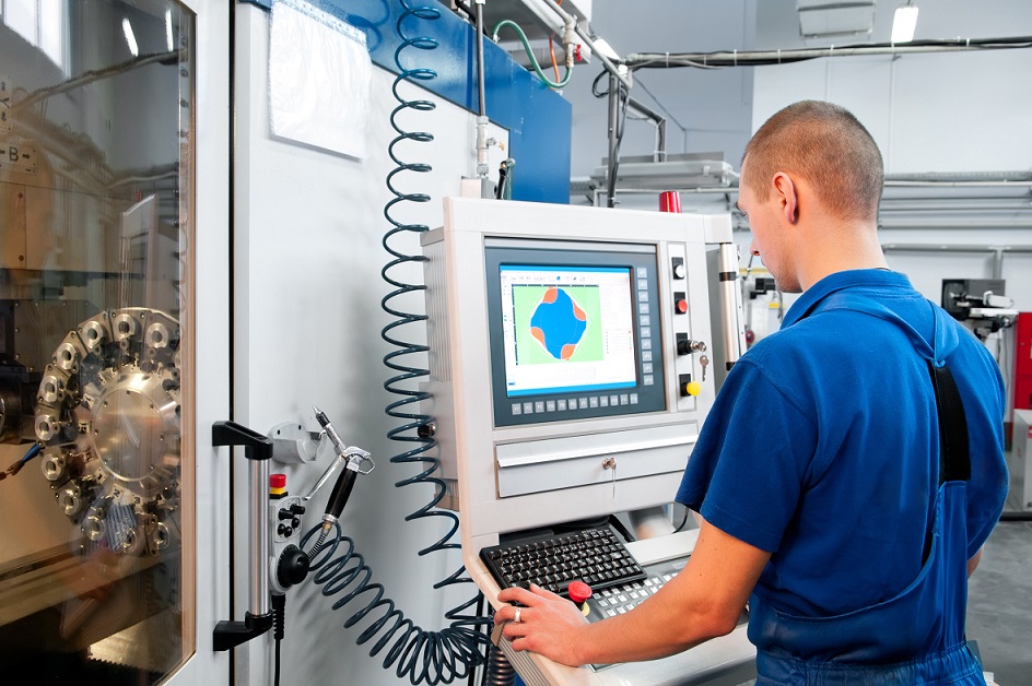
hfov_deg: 62.0
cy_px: 343
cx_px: 516
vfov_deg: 43.5
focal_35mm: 30
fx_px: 859
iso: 250
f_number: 5
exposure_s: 1/6
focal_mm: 20
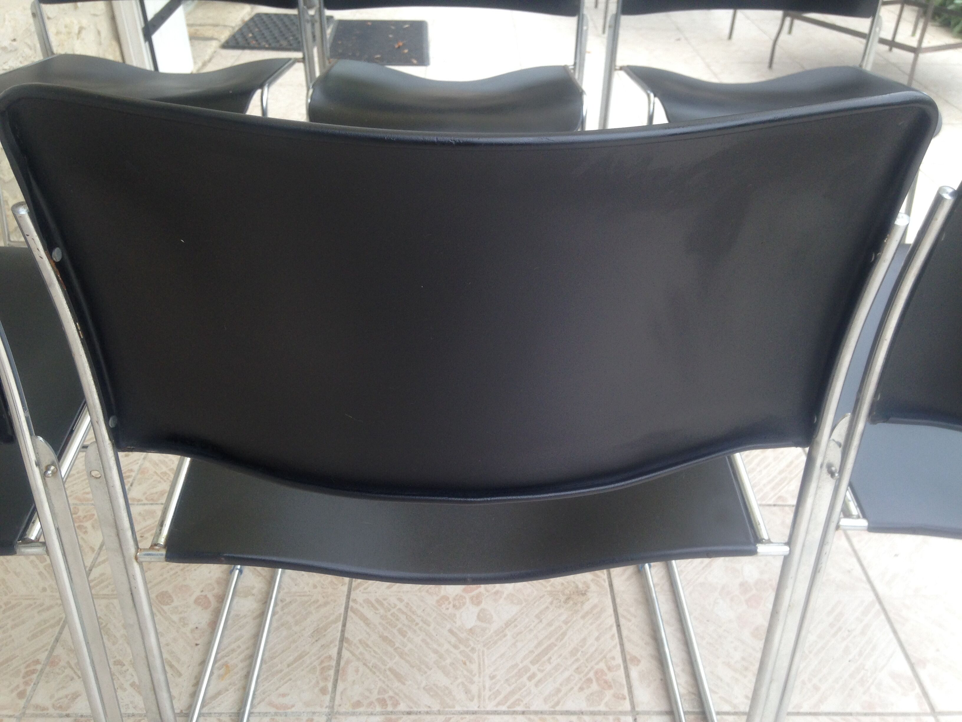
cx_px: 481
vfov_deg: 42.9
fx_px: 917
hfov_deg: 55.4
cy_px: 361
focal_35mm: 33
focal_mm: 4.12
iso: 80
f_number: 2.4
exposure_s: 1/120
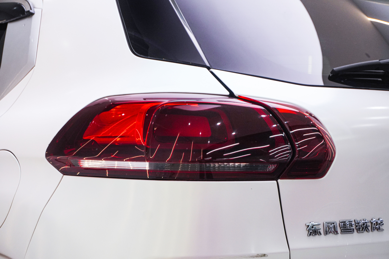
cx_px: 194
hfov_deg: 27.0
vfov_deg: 18.2
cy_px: 130
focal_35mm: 75
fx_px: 810
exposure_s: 1/80
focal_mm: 50
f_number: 6.3
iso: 1000
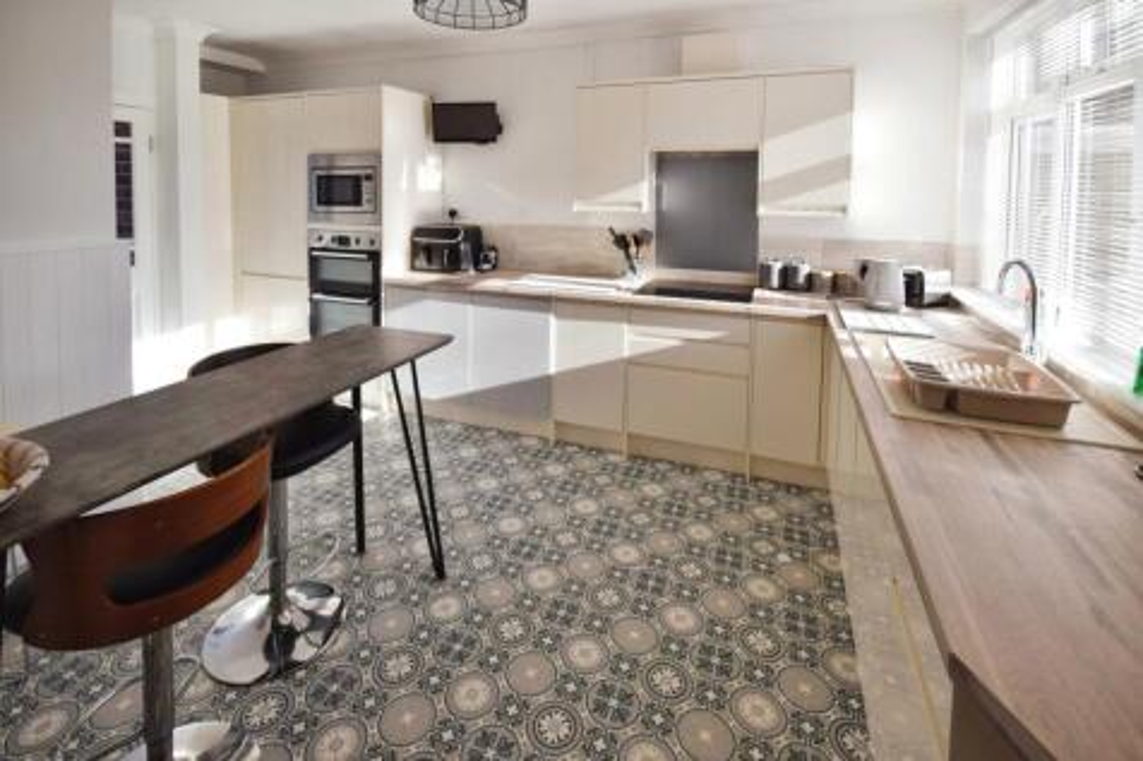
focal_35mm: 15
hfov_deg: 100.4
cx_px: 572
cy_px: 380
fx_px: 476
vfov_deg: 77.3
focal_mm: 10
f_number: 8
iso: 400
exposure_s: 1/200
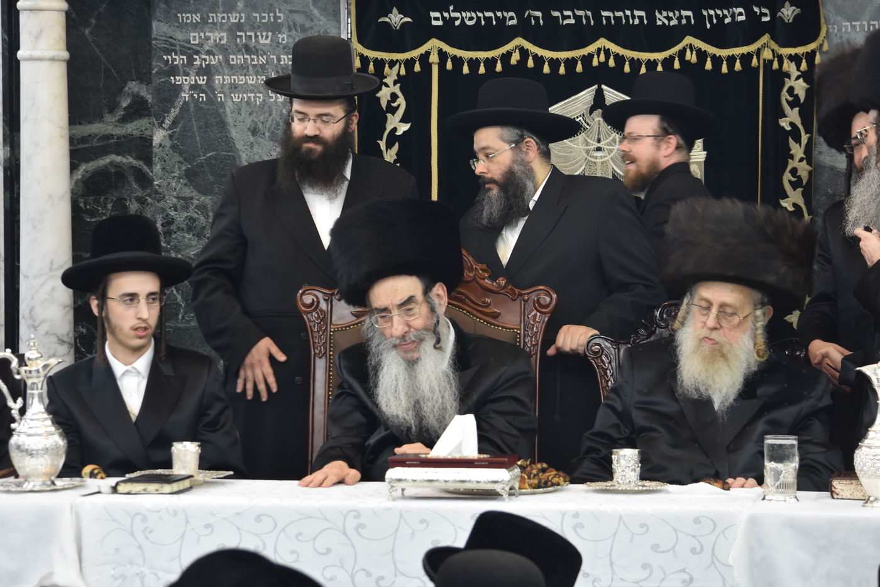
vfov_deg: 11.7
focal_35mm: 117
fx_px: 2860
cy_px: 294
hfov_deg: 17.5
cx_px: 440
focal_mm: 78
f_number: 5.6
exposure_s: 1/60
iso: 1250
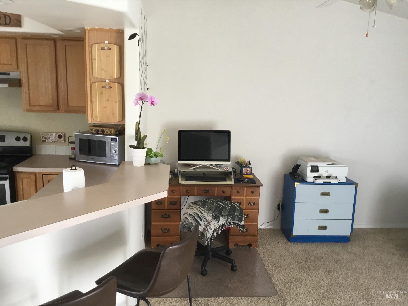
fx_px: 365
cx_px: 204
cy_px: 153
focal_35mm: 31
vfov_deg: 45.4
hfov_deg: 58.4
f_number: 2.4
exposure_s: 1/30
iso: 64
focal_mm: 3.3
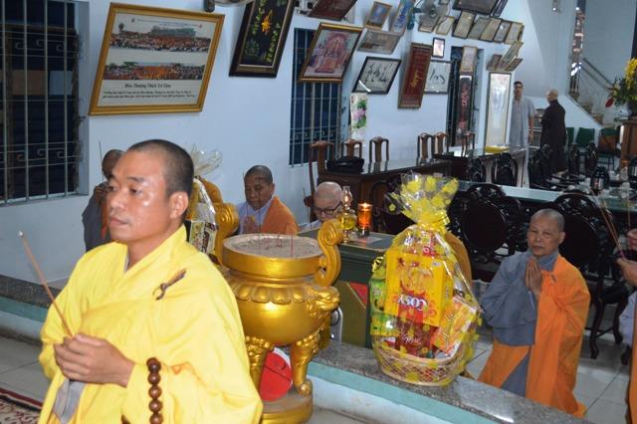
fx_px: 849
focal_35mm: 48
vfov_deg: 28.0
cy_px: 212
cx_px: 318
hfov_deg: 41.1
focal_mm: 32
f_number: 4.8
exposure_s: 1/60
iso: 1600
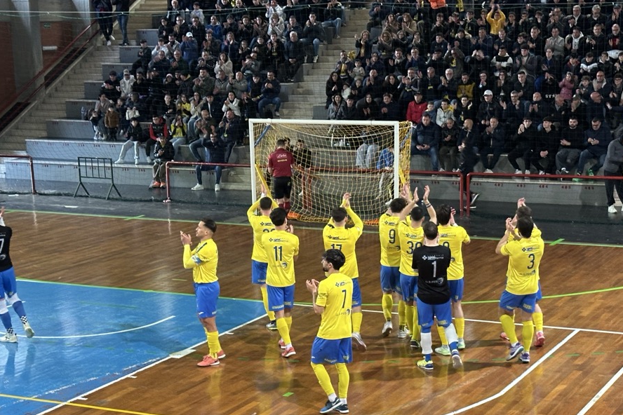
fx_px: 1246
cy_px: 303
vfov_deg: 18.8
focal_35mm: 72
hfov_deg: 28.1
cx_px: 347
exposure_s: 1/50
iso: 250
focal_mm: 6.86
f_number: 1.78
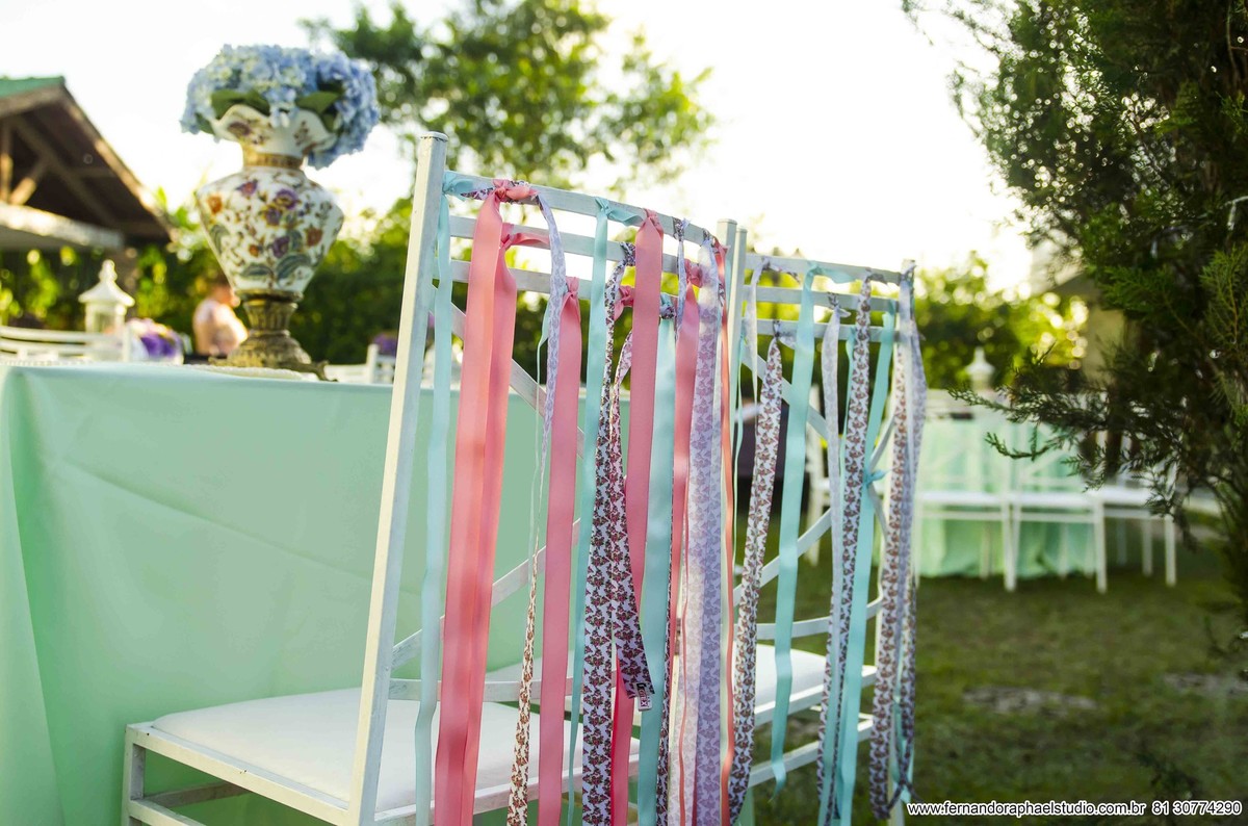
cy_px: 413
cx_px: 624
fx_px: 1245
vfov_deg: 36.7
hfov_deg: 53.2
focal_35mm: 36
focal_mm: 24
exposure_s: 1/1600
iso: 500
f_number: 2.8
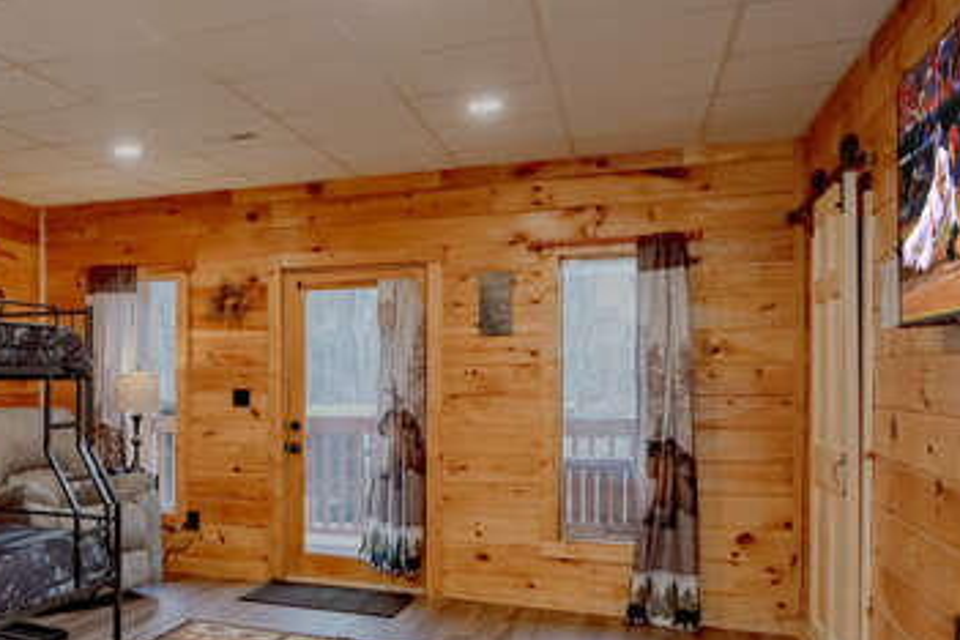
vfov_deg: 37.7
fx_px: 933
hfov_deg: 48.6
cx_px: 93
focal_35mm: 35
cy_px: 391
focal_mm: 16
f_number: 7.1
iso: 1600
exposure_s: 1/80
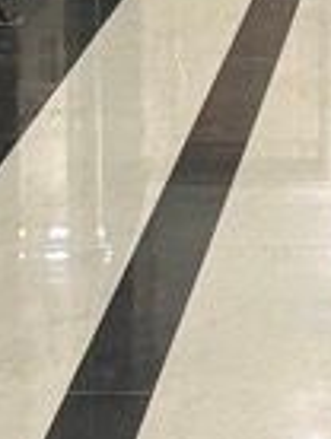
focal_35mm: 178
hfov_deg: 8.2
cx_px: 522
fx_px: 2262
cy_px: -99
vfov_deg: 10.9
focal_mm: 6.86
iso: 125
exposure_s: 1/50
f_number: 1.78
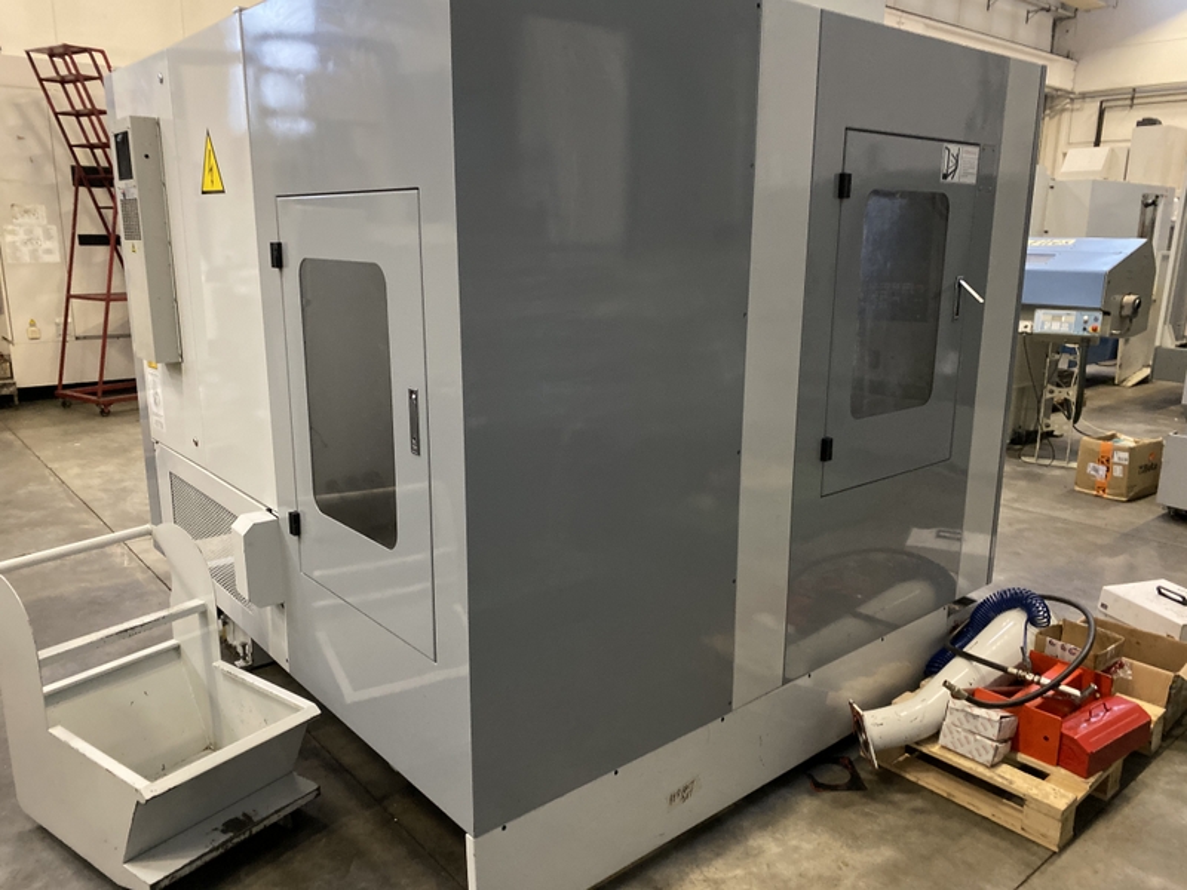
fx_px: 892
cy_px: 445
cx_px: 594
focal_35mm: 26
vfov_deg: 53.1
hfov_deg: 67.3
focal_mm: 4.25
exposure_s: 1/25
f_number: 1.8
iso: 500
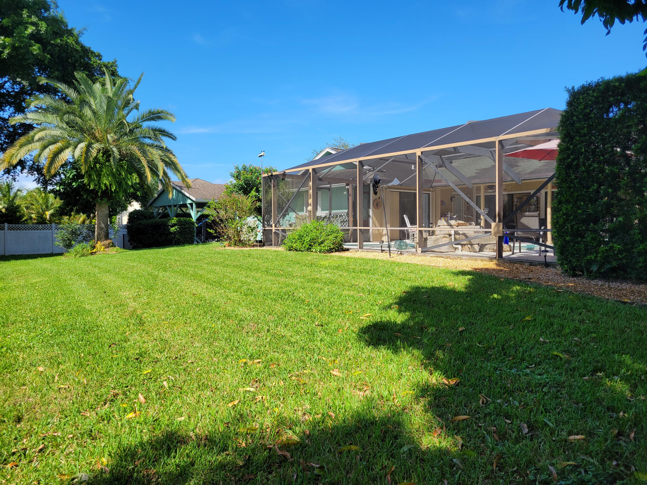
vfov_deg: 53.1
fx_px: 486
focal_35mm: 26
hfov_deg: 67.3
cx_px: 324
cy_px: 242
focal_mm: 5.4
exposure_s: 1/1606
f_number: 1.8
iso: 40
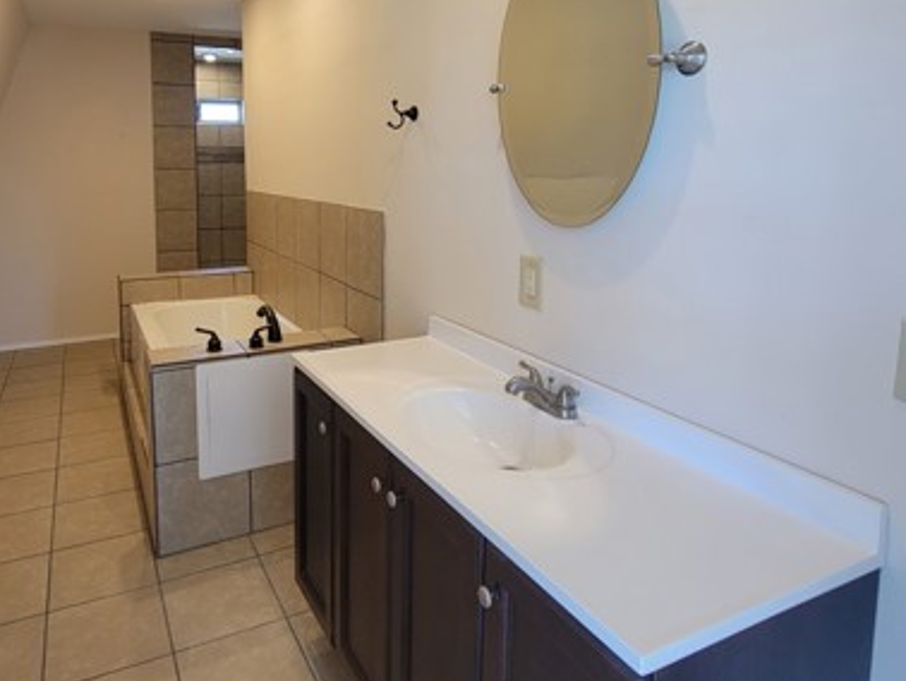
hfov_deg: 75.4
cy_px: 216
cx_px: 360
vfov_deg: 59.4
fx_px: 576
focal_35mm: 22
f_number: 2.2
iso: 100
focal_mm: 2.2
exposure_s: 1/60
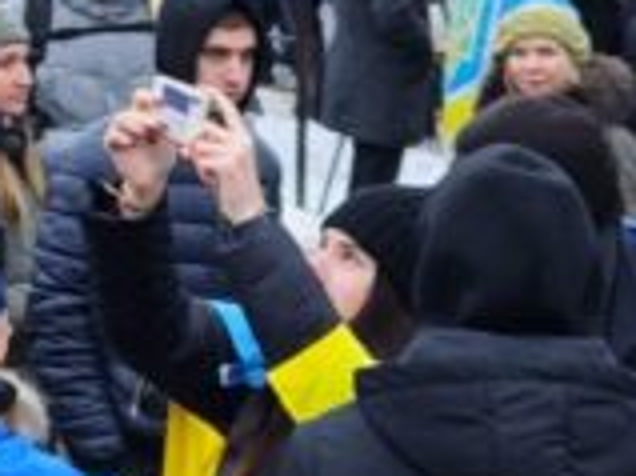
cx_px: -696
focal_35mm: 148
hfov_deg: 11.7
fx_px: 2717
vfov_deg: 9.6
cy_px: -300
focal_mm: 7.01
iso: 50
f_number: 1.69
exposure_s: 1/264
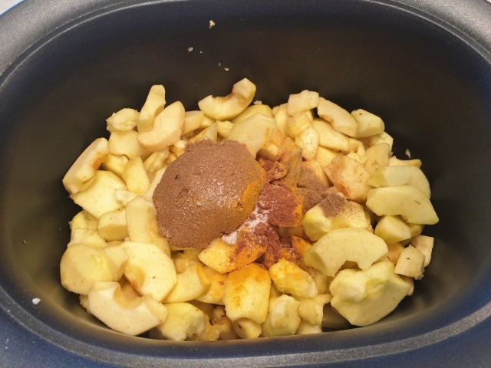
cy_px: 184
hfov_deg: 61.7
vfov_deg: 48.2
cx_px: 246
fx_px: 411
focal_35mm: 29
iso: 50
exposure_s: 1/15
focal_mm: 4.15
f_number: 2.2
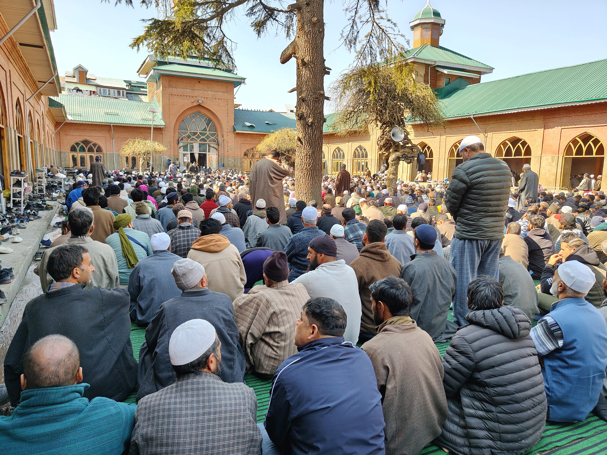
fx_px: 421
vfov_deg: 56.8
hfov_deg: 71.6
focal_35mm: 24
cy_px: 228
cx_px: 304
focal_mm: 5.59
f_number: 1.8
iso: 50
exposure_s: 1/319
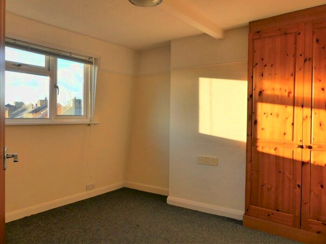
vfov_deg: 54.9
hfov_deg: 69.4
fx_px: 235
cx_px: 163
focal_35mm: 25
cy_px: 122
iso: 400
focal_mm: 4.5
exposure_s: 1/125
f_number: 4
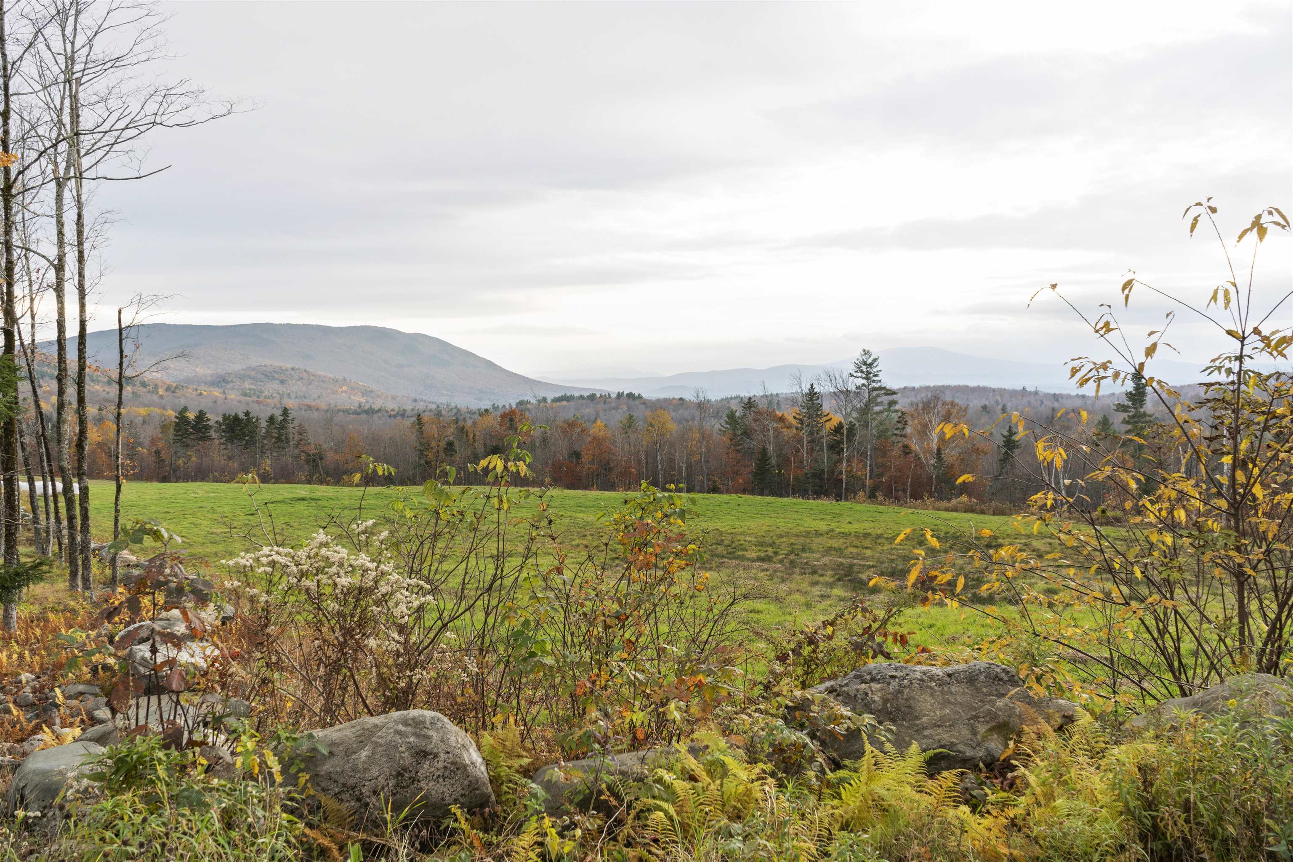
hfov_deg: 60.3
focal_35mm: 31
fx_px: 1113
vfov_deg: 42.3
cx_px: 646
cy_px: 431
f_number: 11
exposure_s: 1/13
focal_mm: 31
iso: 320
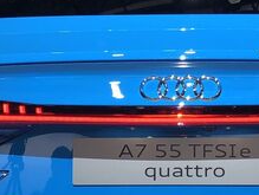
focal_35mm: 109
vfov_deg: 13.5
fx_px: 817
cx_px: 162
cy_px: 172
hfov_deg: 18.0
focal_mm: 3.99
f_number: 1.8
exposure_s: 1/120
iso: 32
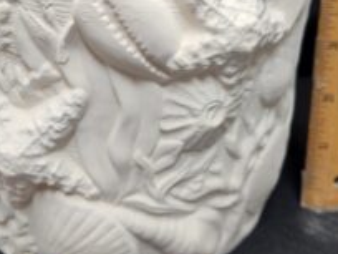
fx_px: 439
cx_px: 133
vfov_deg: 30.8
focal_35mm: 45
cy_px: 27
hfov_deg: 41.8
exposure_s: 1/120
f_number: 1.8
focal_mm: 5.4
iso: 250
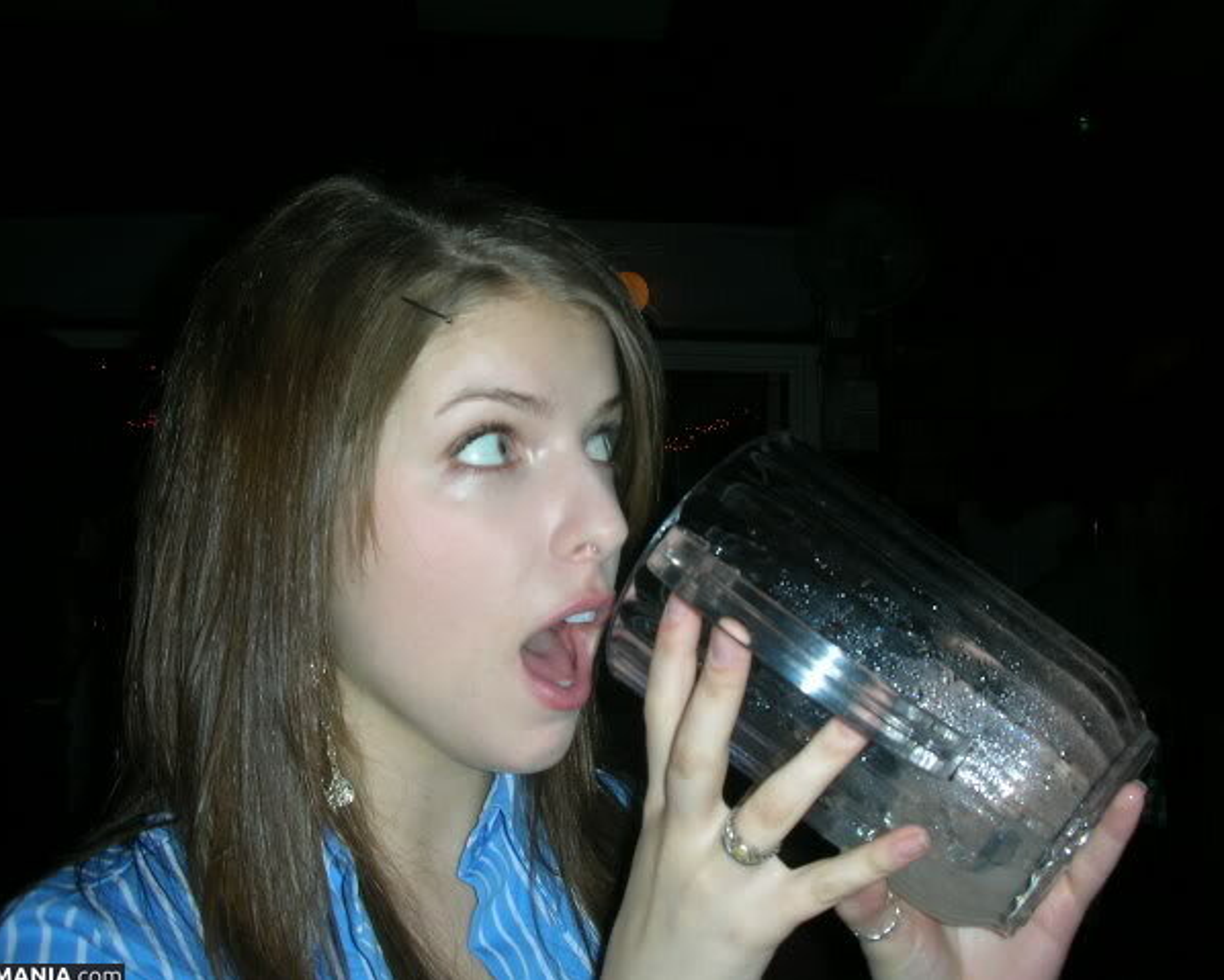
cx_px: 589
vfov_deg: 40.2
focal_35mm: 37
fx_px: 1341
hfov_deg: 49.1
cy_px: 491
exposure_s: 1/60.1
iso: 50
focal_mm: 5.8
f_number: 3
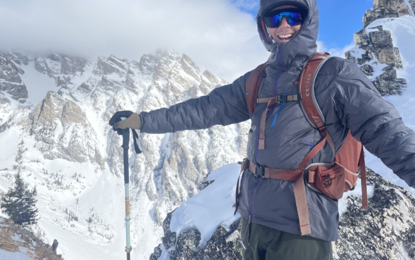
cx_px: 208
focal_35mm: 28
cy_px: 109
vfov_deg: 44.4
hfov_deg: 66.5
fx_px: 317
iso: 32
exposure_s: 1/5556
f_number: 1.6
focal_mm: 4.2
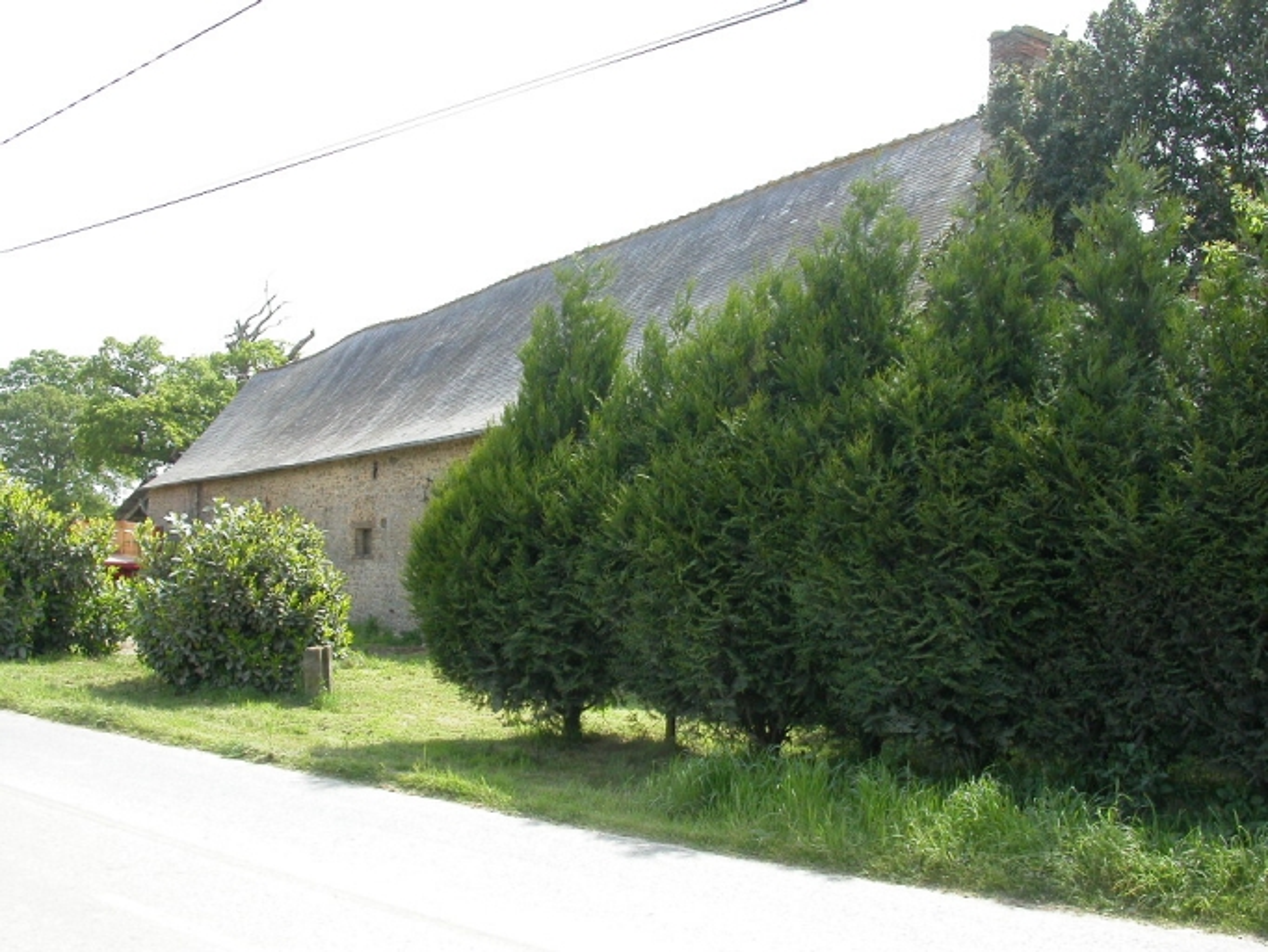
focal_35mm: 38
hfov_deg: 49.0
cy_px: 476
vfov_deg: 37.7
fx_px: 1392
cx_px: 634
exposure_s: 1/137
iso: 100
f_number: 6
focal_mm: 7.85
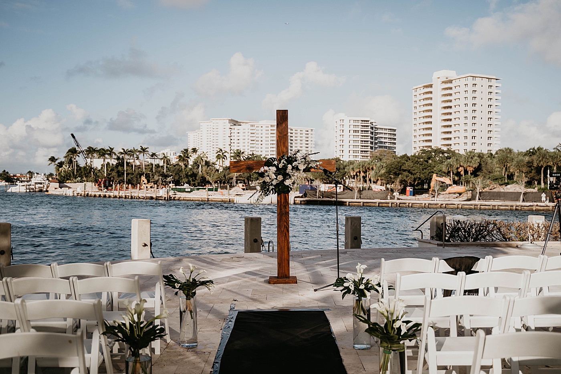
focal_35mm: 37
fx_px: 577
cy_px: 187
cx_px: 280
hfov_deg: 51.9
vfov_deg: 36.0
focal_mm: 37
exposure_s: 1/1600
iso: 100
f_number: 2.8
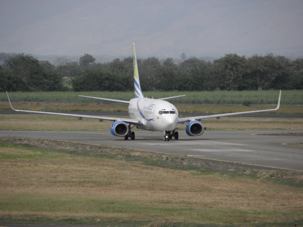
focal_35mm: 535
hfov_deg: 3.7
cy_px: 114
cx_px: 152
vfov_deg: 2.8
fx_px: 4683
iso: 100
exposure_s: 1/400
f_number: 5.6
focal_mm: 95.26
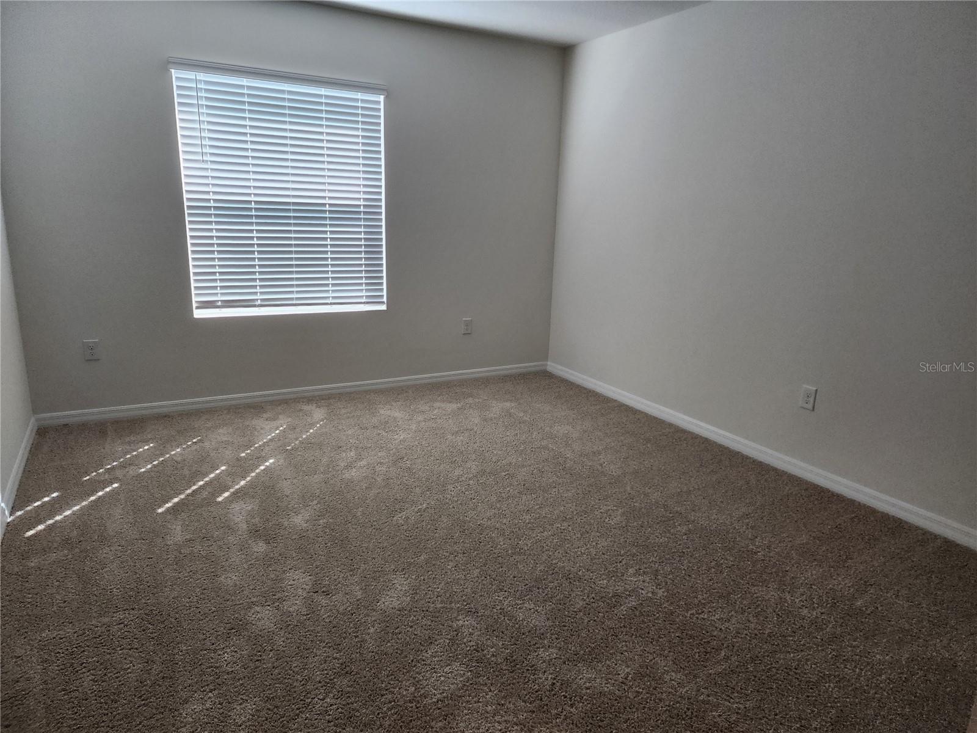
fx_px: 649
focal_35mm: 23
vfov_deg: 58.9
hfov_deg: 73.9
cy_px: 366
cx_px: 488
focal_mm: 6.4
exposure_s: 1/180
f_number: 1.8
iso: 200
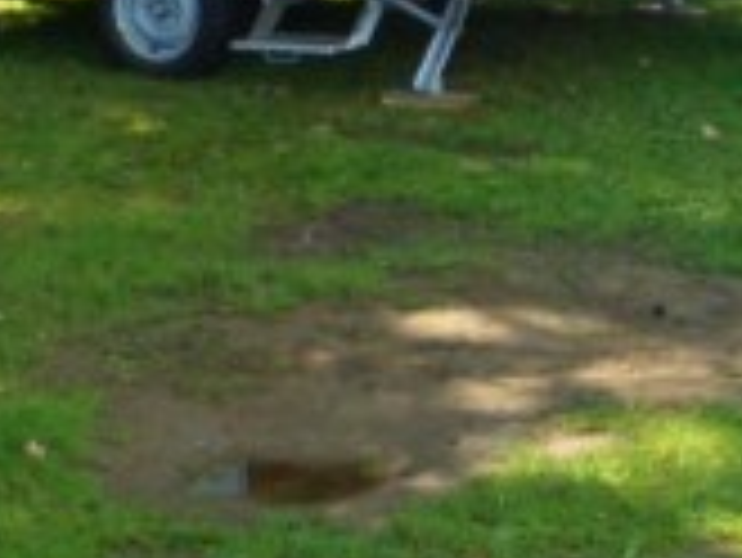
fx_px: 2703
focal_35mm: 126
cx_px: 922
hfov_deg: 15.0
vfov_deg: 11.1
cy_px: -369
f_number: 3.3
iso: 80
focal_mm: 4.9
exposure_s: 1/180
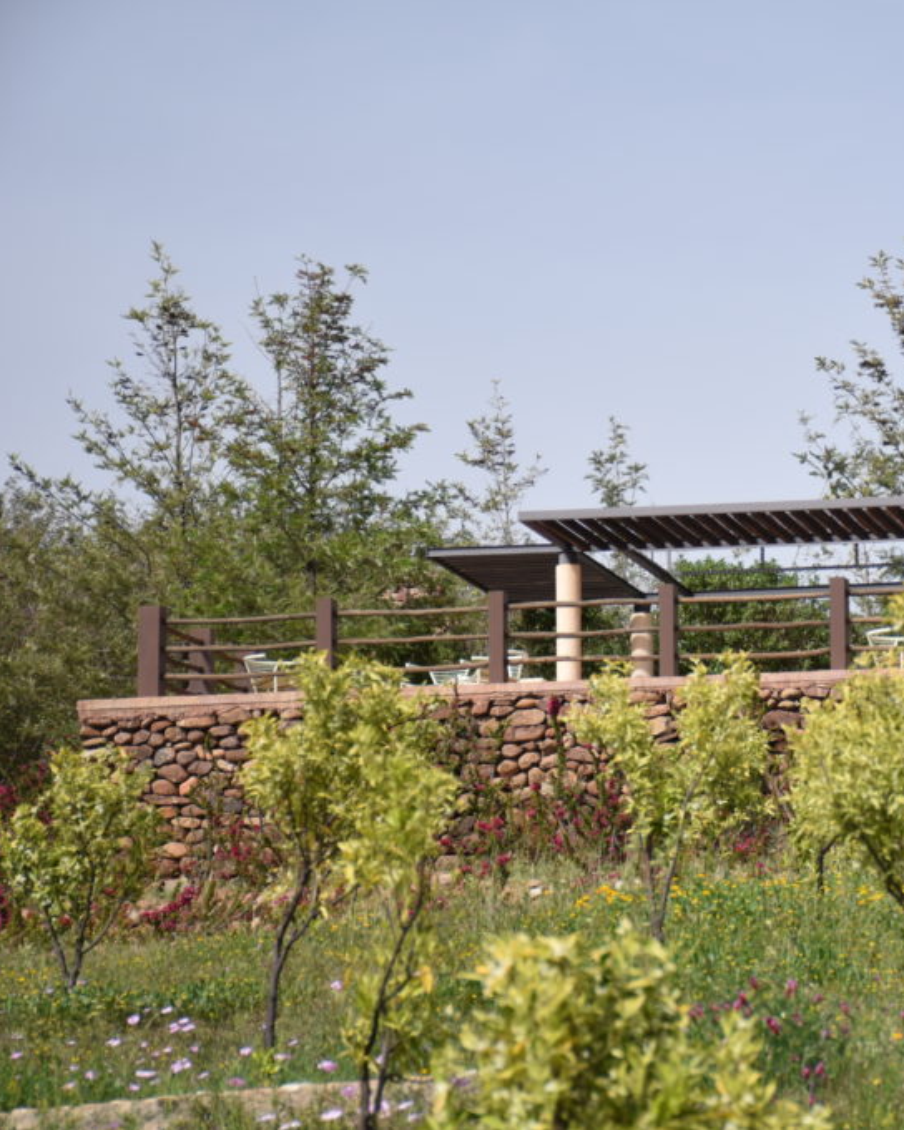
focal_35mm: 140
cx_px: 809
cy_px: 564
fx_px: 4682
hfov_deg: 11.0
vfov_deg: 13.8
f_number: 5.6
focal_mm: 66
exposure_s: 1/500
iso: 100
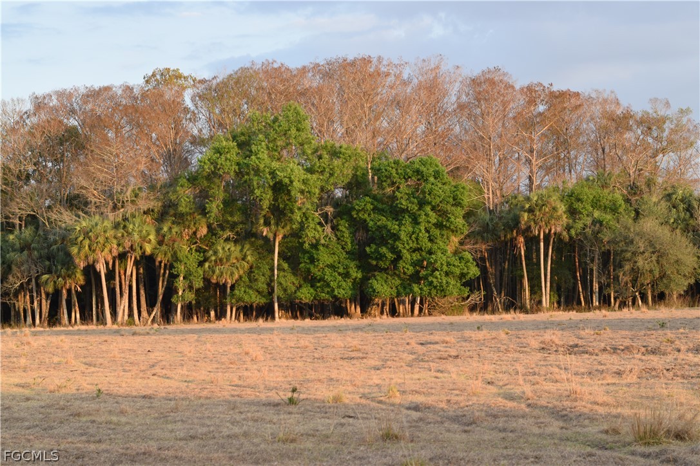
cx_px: 350
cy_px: 233
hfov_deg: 27.0
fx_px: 1458
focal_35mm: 75
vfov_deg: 18.2
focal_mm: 50
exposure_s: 1/200
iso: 400
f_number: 7.1
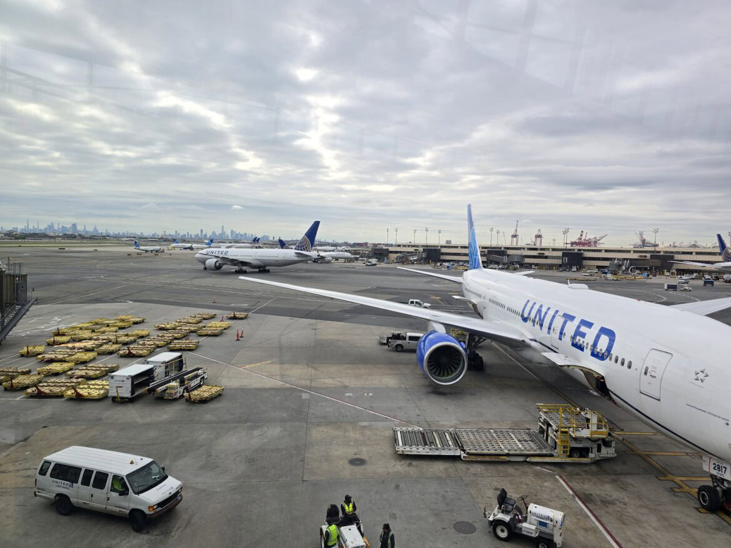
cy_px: 274
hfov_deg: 73.9
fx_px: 486
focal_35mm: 23
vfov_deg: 58.9
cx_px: 366
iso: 12
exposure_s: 1/367
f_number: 1.7
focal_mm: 6.3
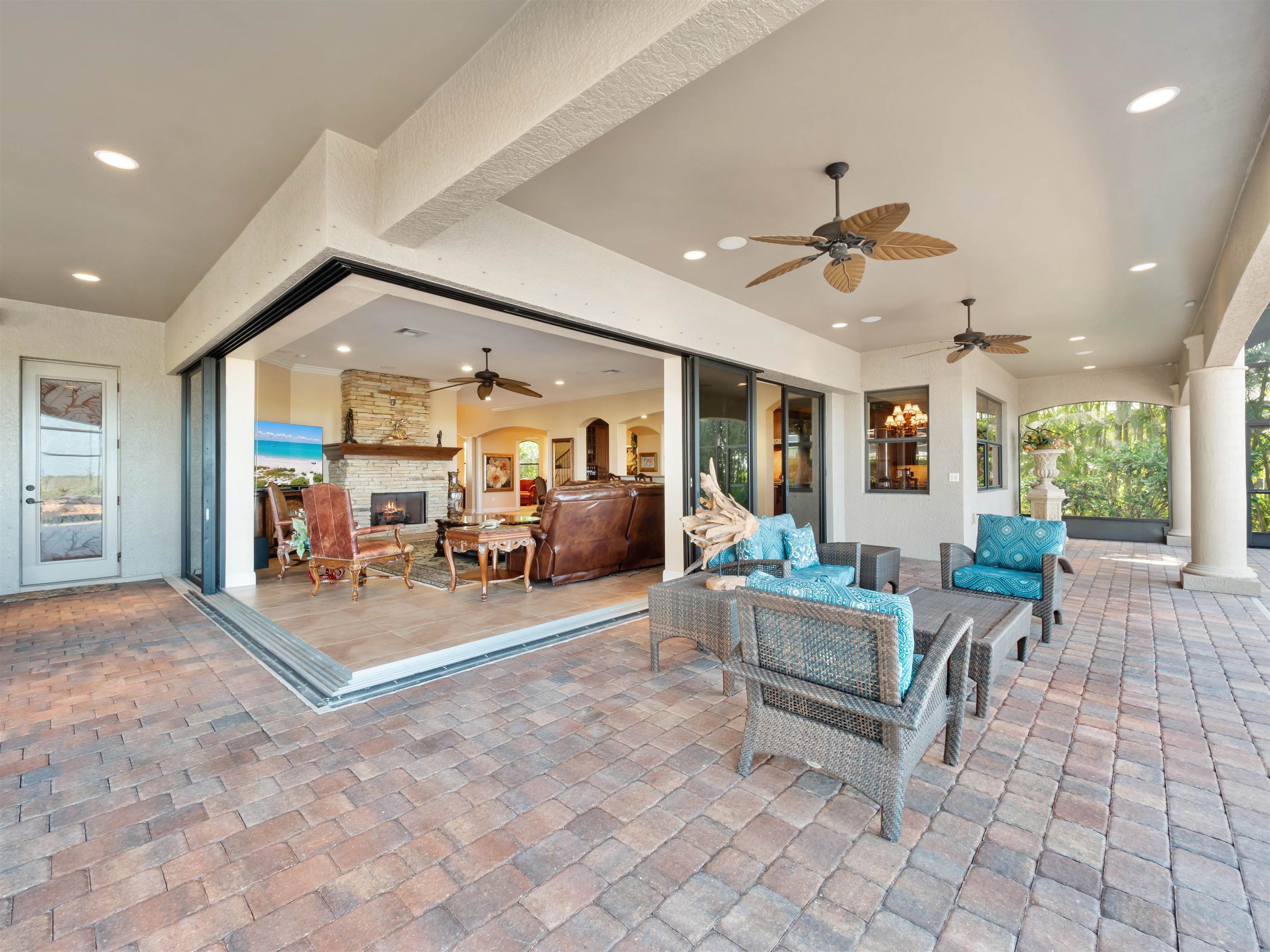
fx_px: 514
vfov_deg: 85.7
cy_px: 476
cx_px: 635
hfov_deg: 102.1
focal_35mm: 14
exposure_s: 1/4
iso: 200
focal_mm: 7
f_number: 7.1
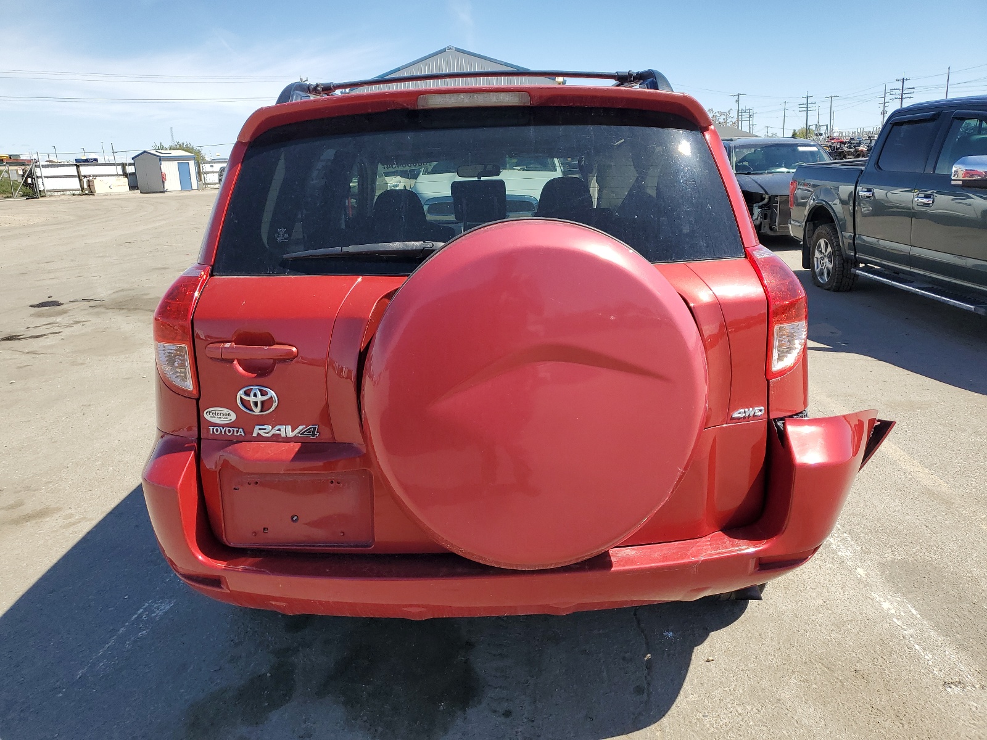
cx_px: 494
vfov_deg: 53.1
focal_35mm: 26
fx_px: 741
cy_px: 370
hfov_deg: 67.3
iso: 50
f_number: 1.5
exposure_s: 1/2500
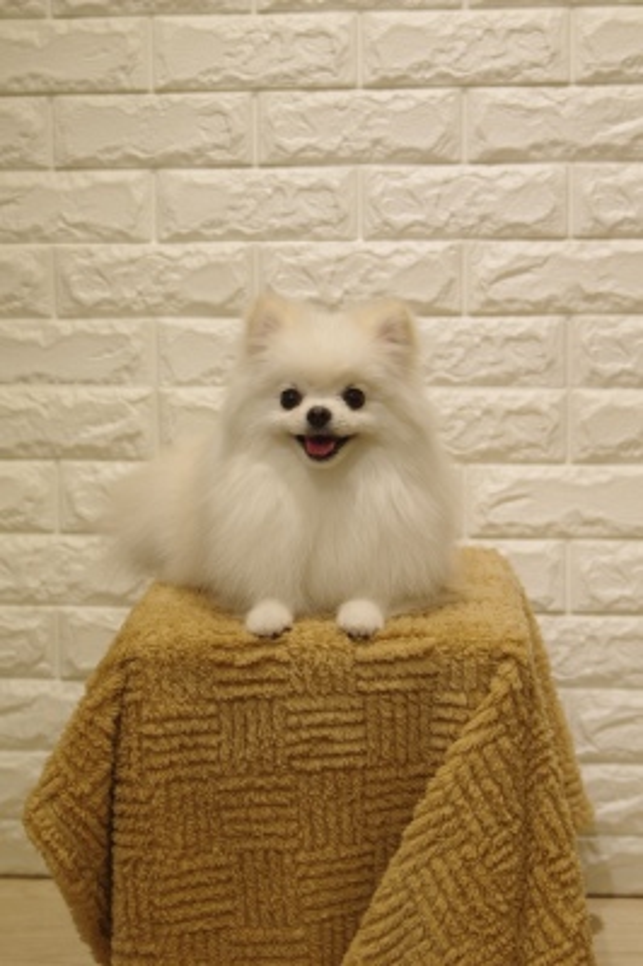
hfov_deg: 18.2
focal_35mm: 75
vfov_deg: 27.0
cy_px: 483
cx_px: 322
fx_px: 2013
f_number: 4.5
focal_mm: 50
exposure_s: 1/200
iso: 500
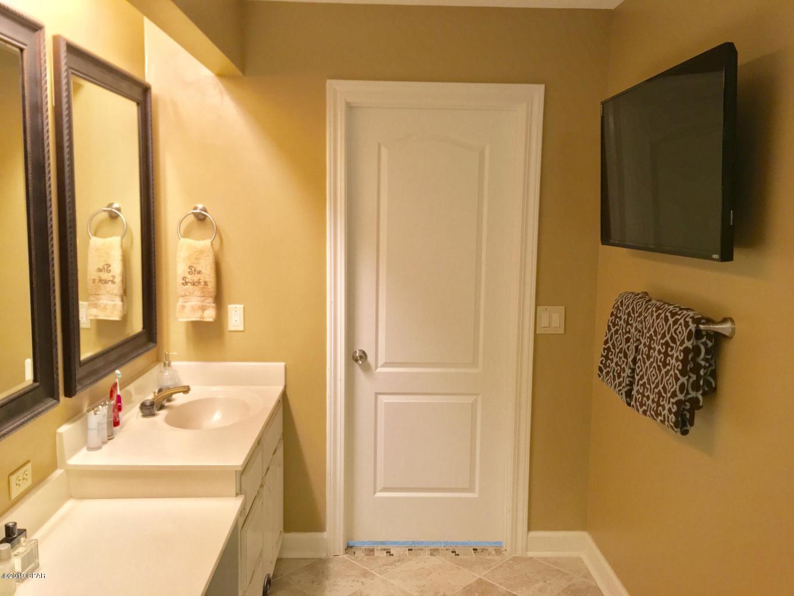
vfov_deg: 48.2
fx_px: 665
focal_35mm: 29
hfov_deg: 61.7
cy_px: 298
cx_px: 397
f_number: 2.2
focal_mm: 4.15
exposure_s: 1/30
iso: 125
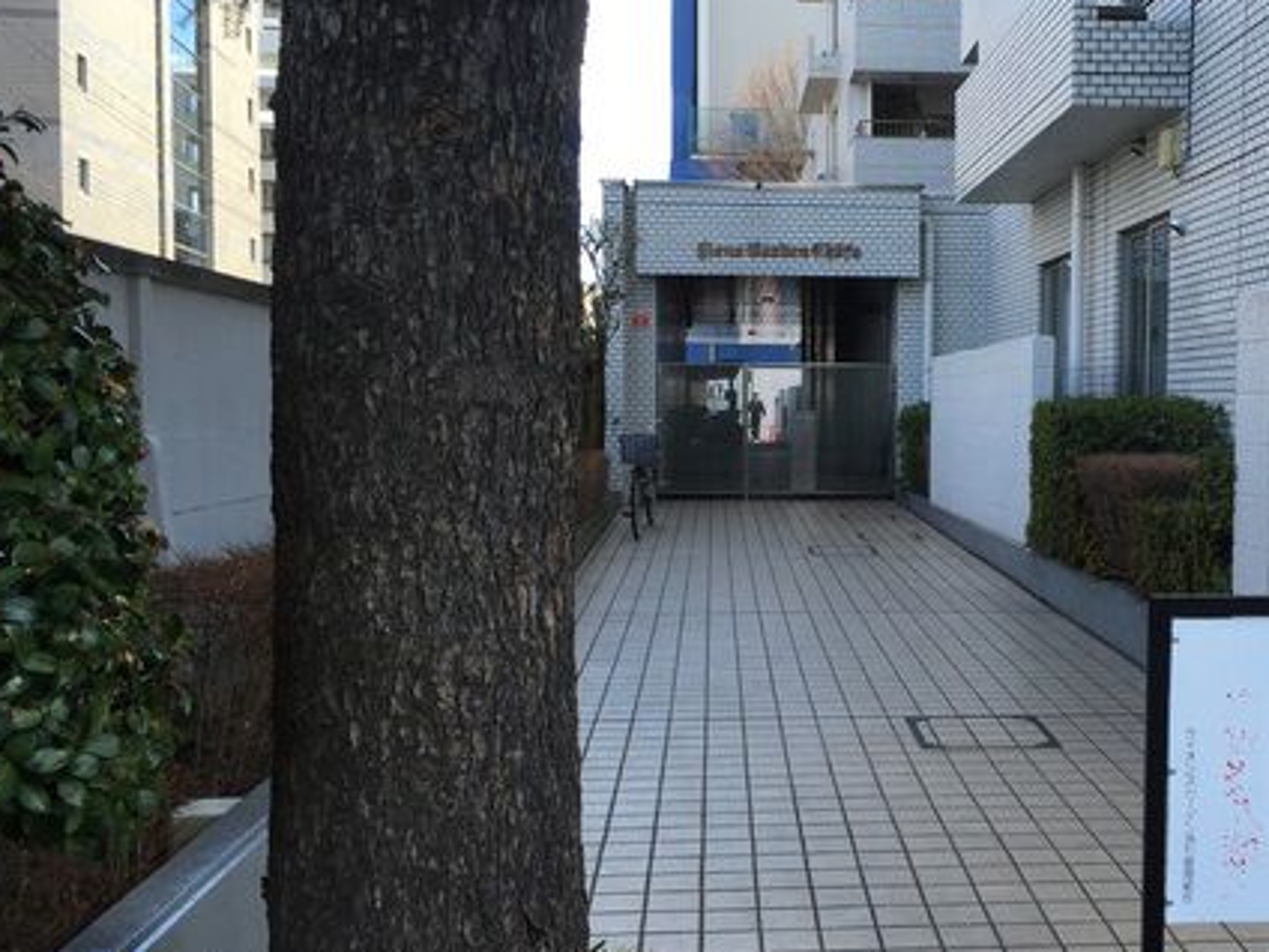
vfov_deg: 35.1
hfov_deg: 45.0
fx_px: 1503
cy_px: 473
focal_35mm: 41
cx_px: 856
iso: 32
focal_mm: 4.15
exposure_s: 1/295
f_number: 2.2
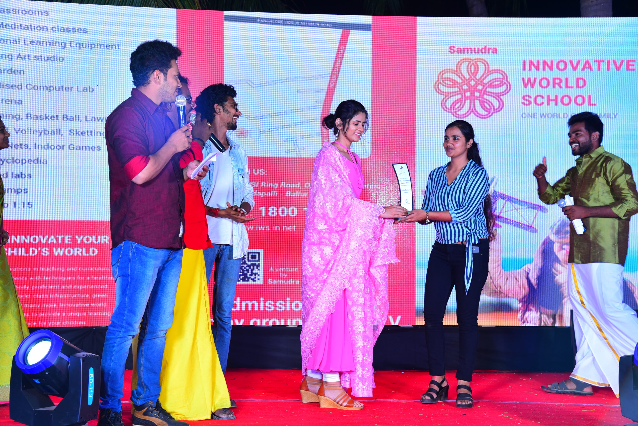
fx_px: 1152
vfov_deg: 20.9
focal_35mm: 65
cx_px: 319
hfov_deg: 30.9
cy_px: 213
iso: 640
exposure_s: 1/125
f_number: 6.3
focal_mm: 65
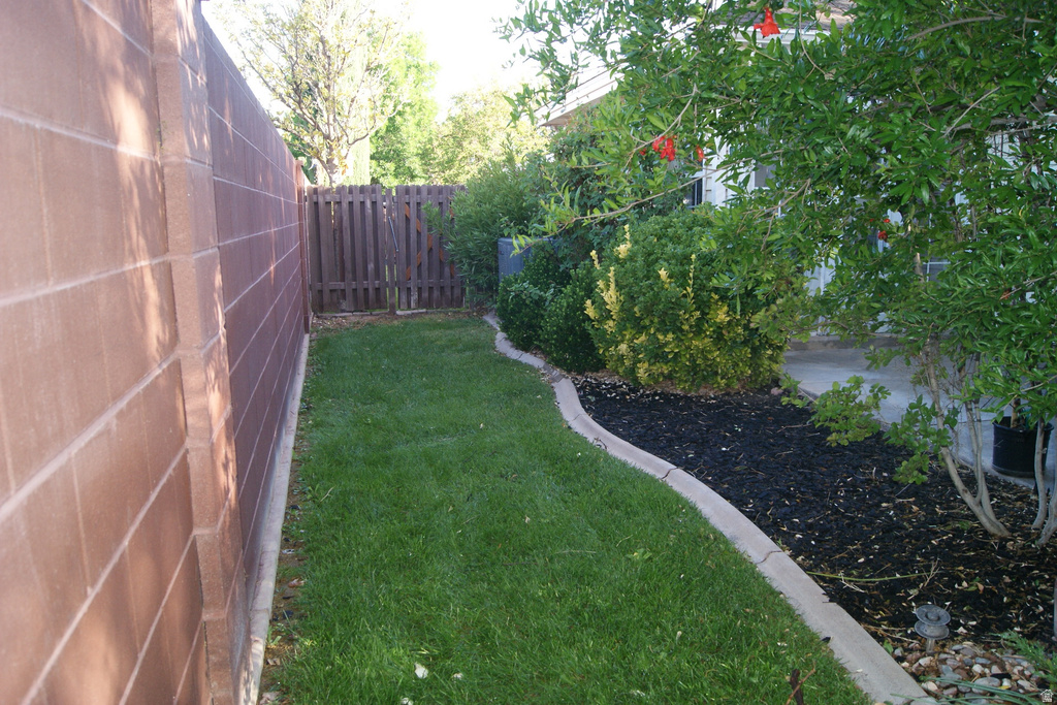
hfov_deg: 67.4
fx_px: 793
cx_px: 528
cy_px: 352
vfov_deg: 47.9
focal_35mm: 27
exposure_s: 1/80
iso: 400
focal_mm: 18
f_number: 5.6
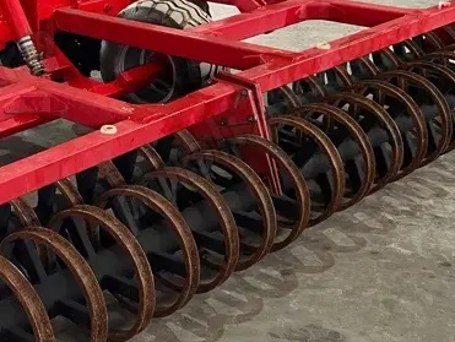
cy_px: 136
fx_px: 921
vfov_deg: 21.0
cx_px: 5
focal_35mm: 70
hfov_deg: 26.4
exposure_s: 1/50
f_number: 1.5
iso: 80
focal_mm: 5.7
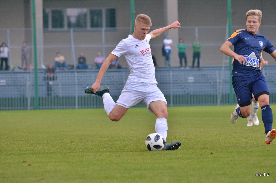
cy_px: 92
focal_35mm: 300
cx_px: 138
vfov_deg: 4.6
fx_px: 2295
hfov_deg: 6.9
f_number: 5.3
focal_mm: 200
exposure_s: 1/640
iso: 1600
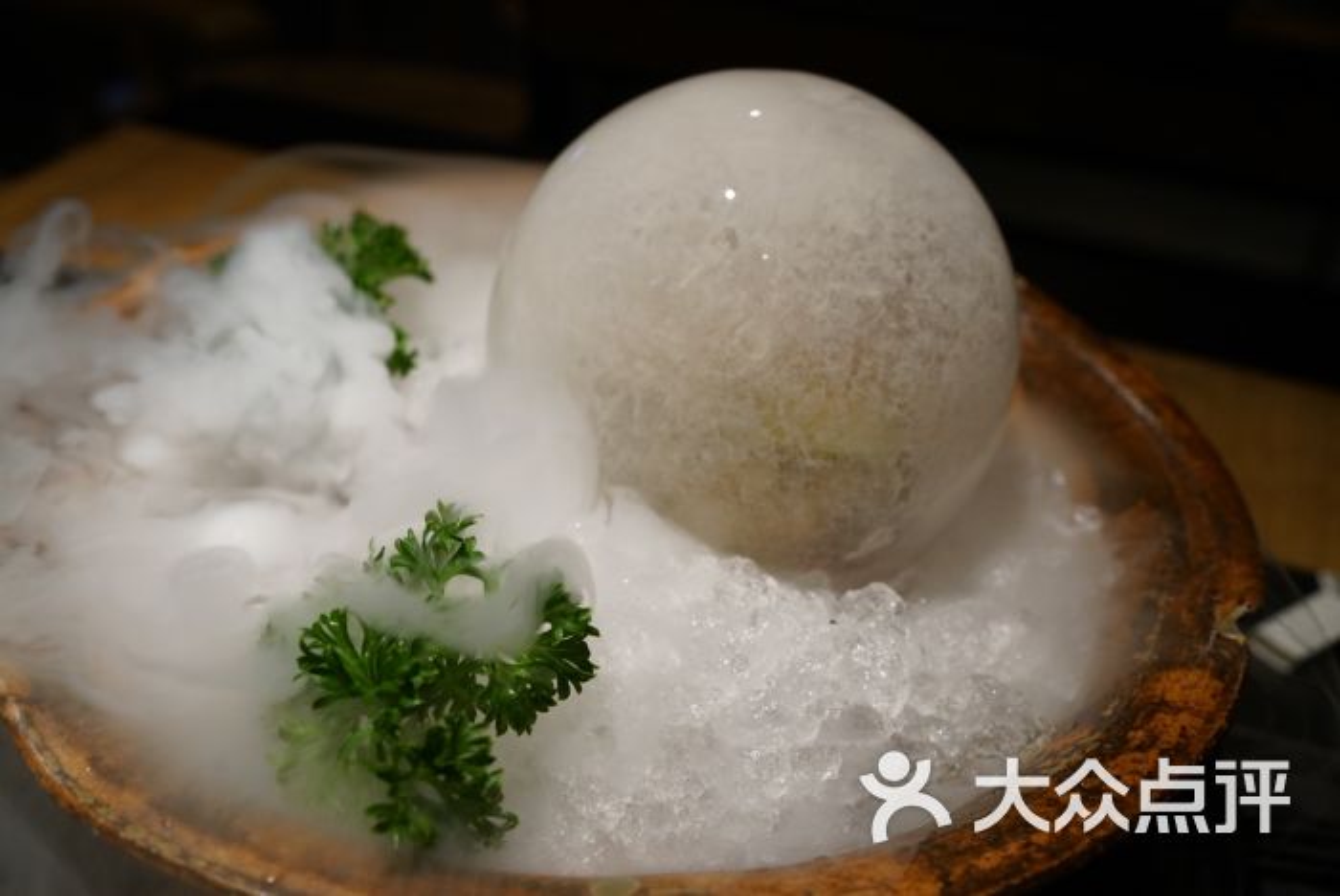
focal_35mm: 35
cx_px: 670
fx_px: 1304
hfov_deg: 54.4
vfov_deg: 37.9
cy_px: 448
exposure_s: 1/100
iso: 2500
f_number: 5.6
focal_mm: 35
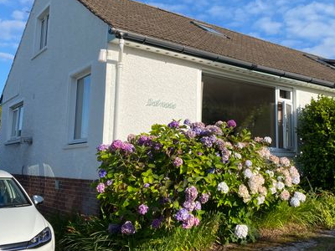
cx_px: 226
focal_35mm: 39
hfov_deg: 47.0
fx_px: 377
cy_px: 114
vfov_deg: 36.8
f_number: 1.8
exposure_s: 1/2358
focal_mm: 4.25
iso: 32
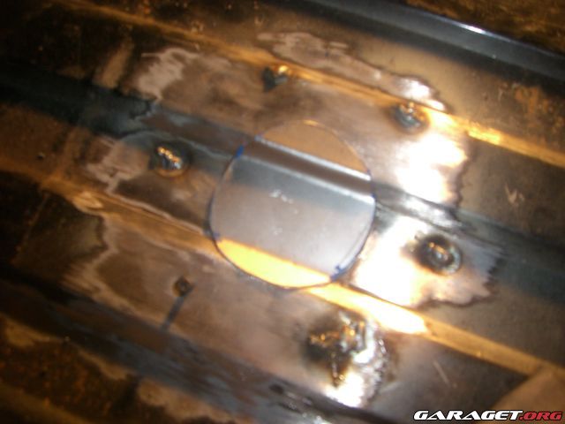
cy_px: 212
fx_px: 620
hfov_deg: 49.0
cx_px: 282
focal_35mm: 38
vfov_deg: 37.7
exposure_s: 1/60
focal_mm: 6.2
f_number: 2.7
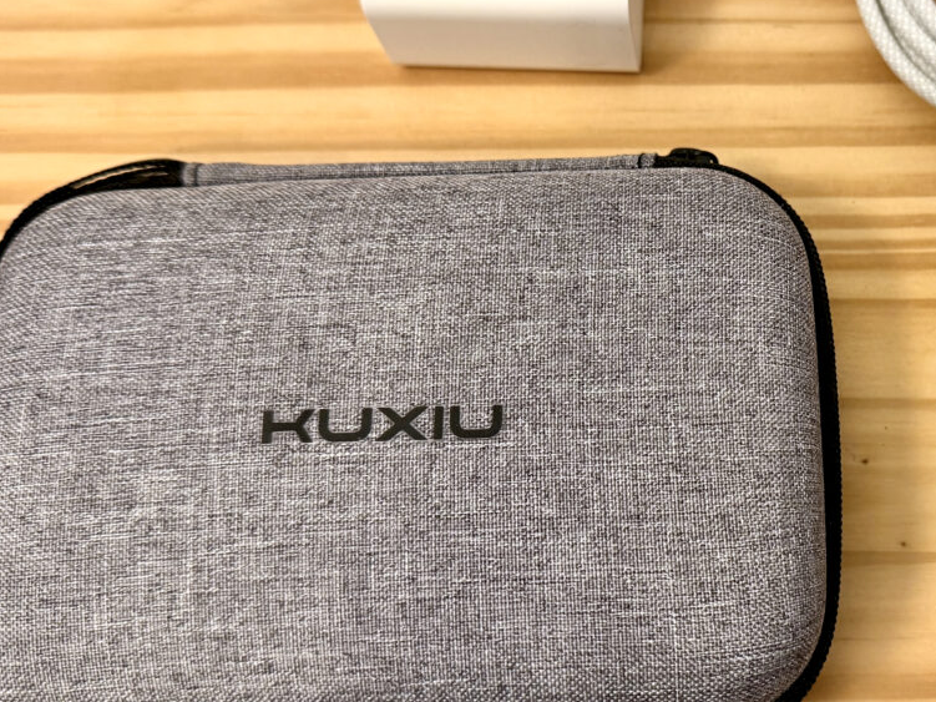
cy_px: 328
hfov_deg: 39.5
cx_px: 755
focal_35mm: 46
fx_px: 1244
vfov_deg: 31.5
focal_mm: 6.76
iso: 250
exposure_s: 1/60
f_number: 1.78
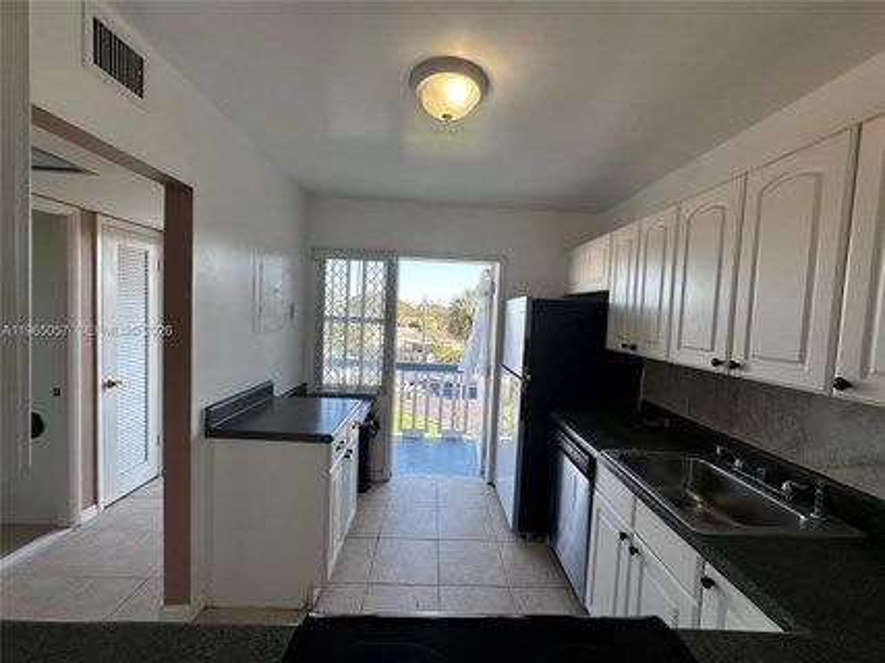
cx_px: 442
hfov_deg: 102.1
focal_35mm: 14
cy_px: 332
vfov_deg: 85.6
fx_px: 358
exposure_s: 1/189
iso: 40
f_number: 2.2
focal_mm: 2.22
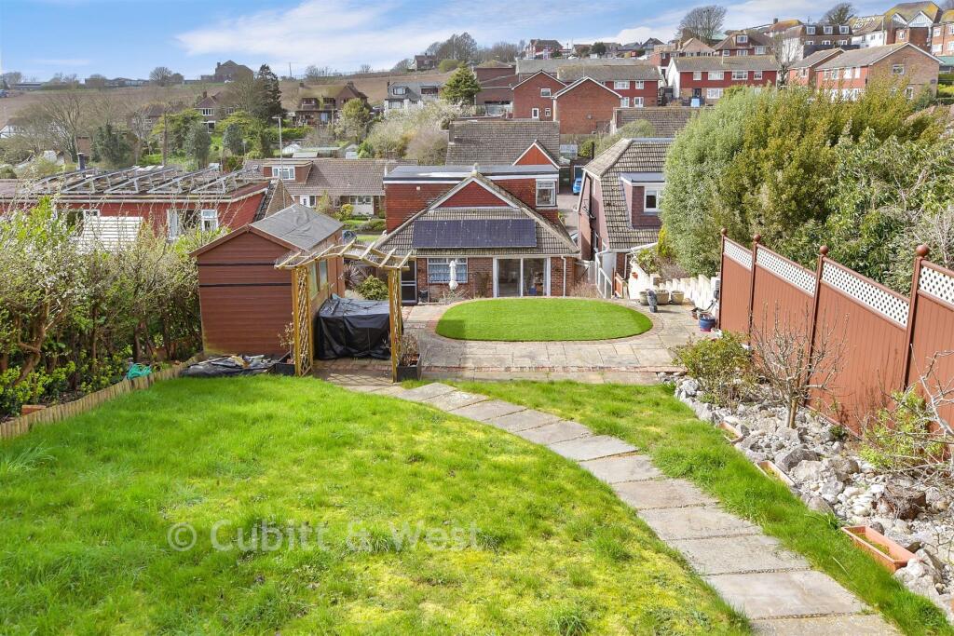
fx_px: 716
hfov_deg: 67.4
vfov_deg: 47.9
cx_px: 477
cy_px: 318
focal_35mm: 27
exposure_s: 1/320
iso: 200
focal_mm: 18
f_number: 8
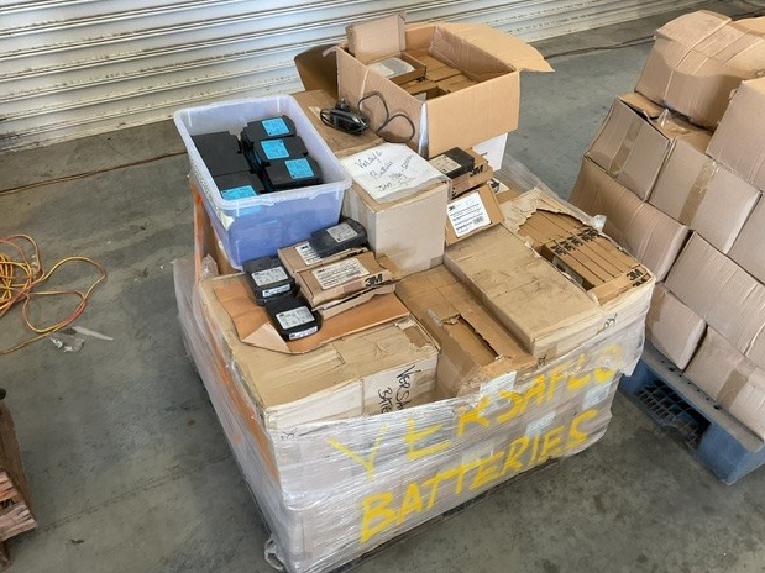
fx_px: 663
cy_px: 295
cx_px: 371
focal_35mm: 30
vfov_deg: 46.8
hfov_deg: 60.0
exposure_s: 1/60
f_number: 1.8
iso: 125
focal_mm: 3
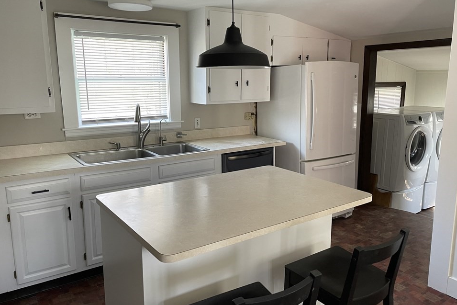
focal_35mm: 29
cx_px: 235
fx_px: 368
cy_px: 157
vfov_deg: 45.0
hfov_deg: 63.6
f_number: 1.6
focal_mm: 4.2
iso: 125
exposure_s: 1/71
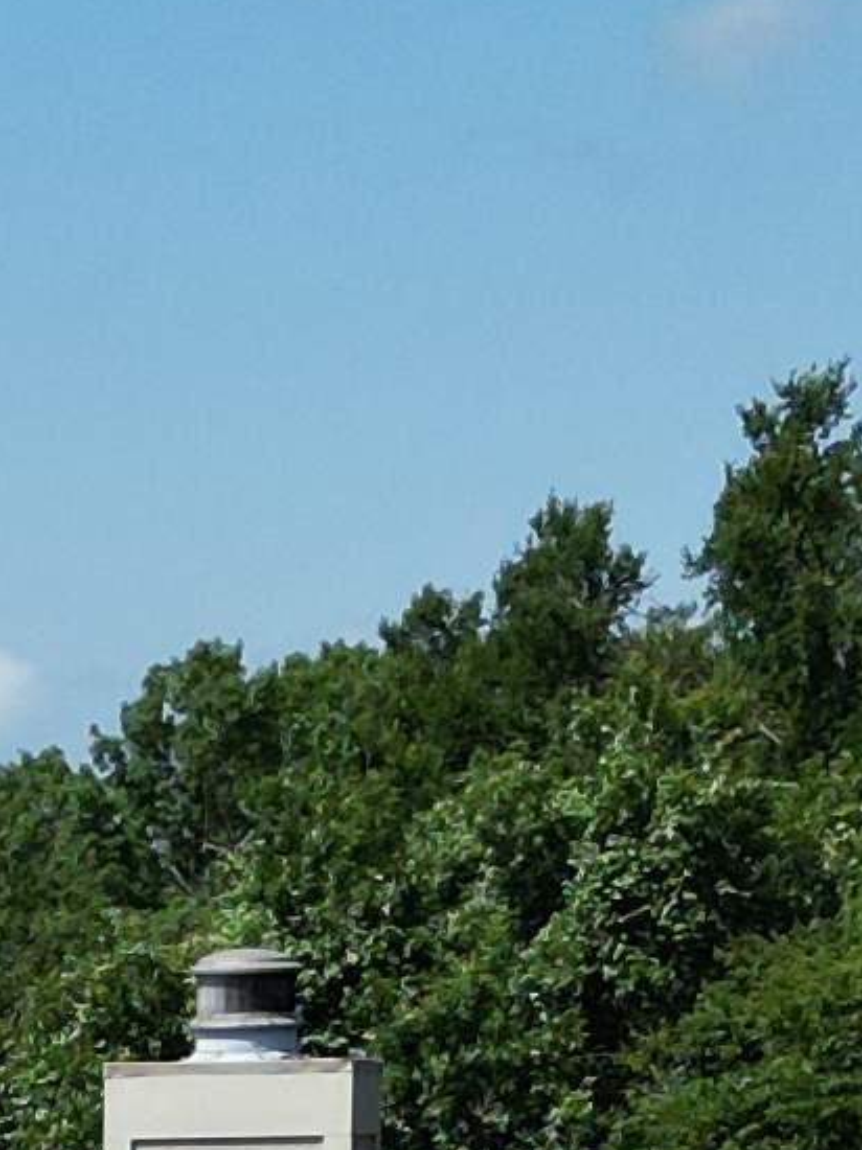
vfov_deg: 10.0
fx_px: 5848
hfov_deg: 8.3
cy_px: 2683
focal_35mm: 176
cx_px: -391
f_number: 1.7
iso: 110
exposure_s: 1/3000
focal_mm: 6.72
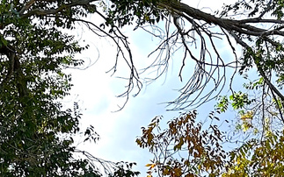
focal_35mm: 121
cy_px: 357
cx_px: -106
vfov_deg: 10.0
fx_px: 937
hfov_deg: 16.2
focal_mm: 6.86
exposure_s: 1/1144
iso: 80
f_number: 1.78
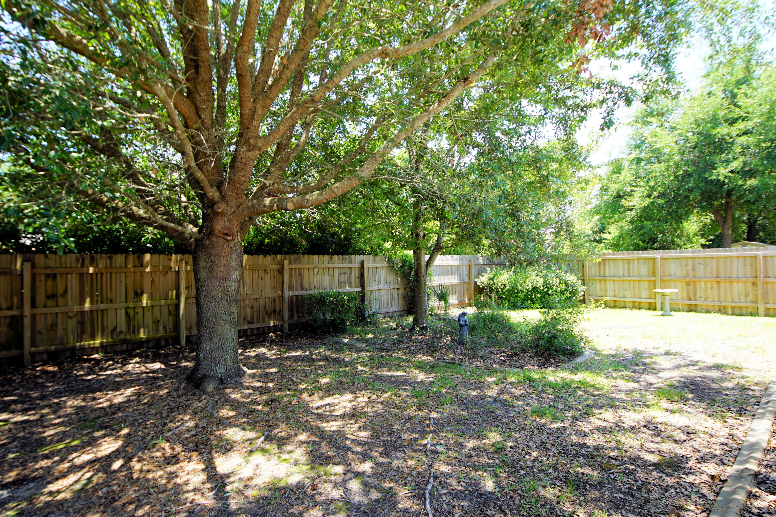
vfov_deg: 67.4
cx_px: 388
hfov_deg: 90.0
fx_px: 388
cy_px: 258
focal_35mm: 18
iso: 125
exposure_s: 1/60
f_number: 4.5
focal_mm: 12
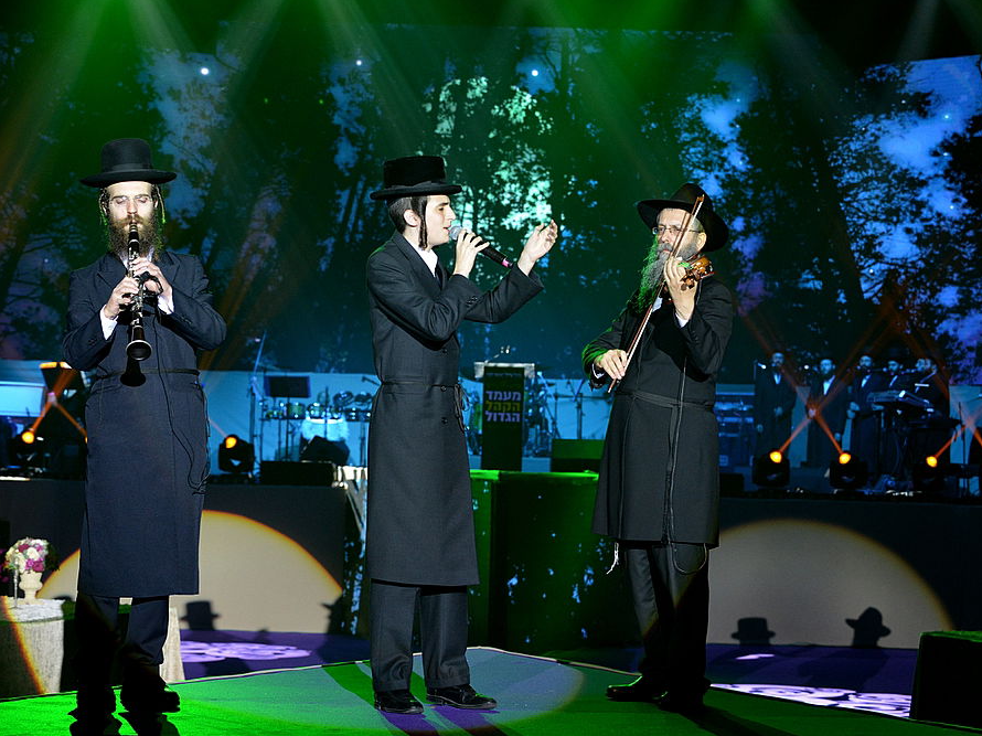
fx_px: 2354
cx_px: 423
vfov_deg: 17.8
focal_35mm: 83
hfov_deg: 23.5
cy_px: 372
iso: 2000
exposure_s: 1/160
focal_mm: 75
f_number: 5
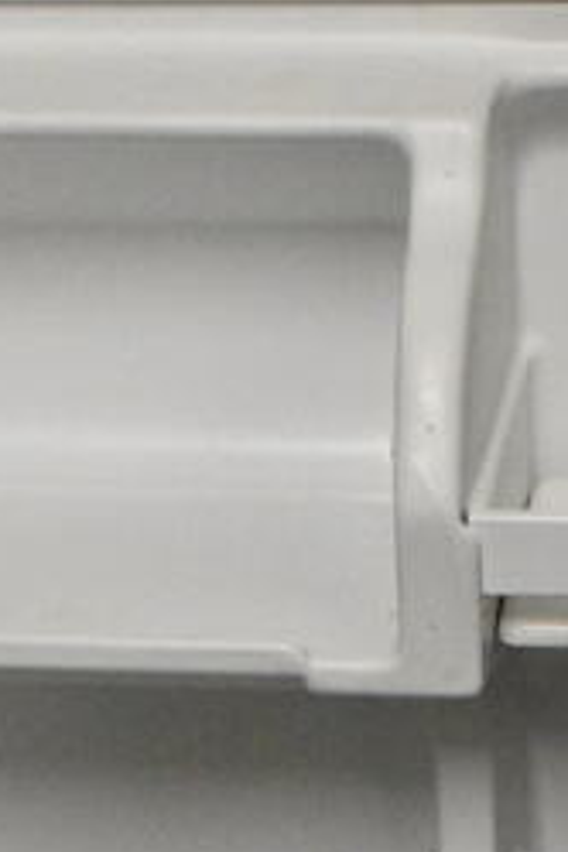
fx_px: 2343
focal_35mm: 99
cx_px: 530
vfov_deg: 19.4
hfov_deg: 13.7
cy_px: 1038
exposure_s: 1/160
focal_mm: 18
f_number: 6.3
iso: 6400
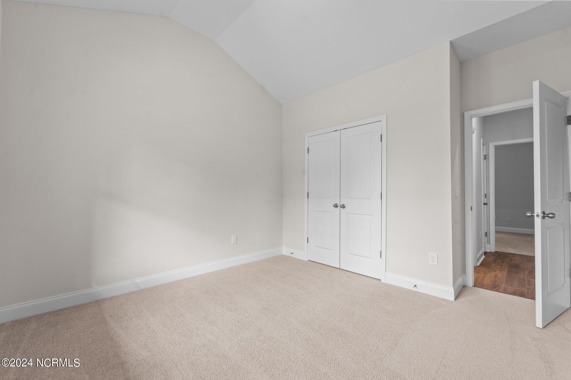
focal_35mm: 14
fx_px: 222
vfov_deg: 81.2
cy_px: 190
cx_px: 286
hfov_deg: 104.3
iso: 400
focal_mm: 14
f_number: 8
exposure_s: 1/5
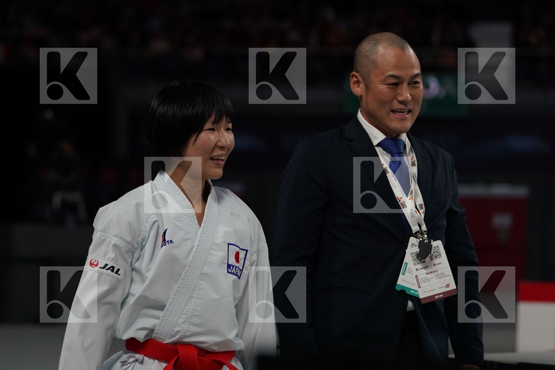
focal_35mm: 121
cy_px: 185
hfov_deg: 16.9
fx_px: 1865
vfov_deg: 11.3
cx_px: 278
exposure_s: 1/1000
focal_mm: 81
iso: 1000
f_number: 2.8
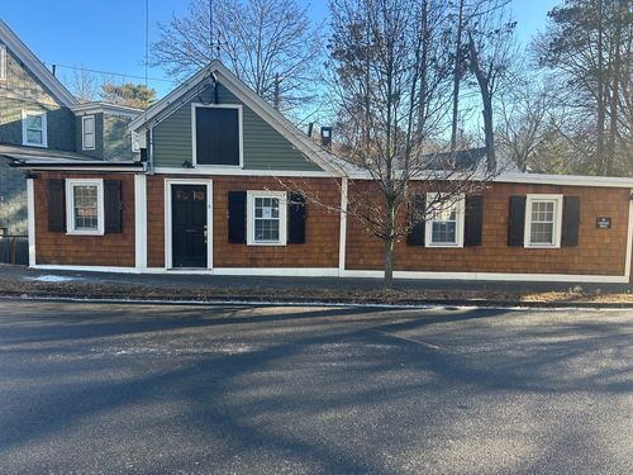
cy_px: 238
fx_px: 475
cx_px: 316
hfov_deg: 67.3
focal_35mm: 26
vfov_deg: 53.1
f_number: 1.5
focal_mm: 5.7
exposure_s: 1/567
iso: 50
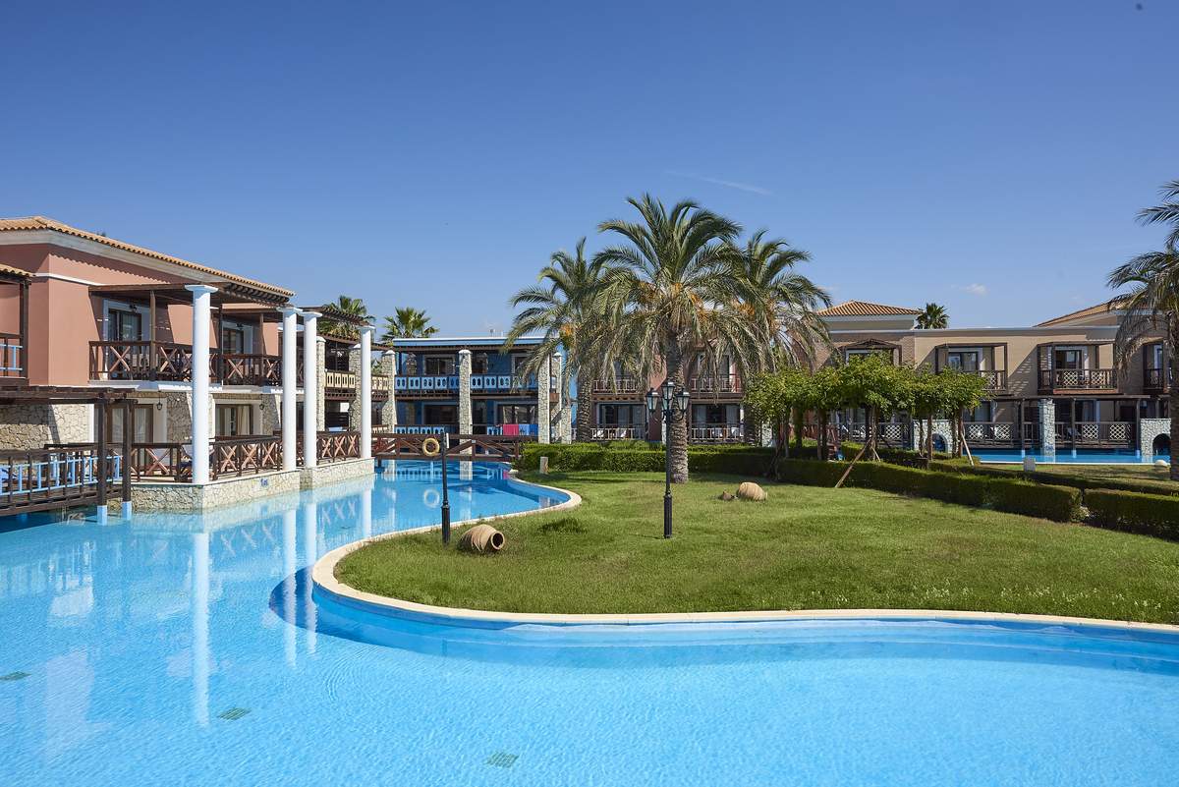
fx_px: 786
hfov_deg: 73.7
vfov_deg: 53.2
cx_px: 590
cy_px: 394
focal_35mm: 24
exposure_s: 1/400
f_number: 11
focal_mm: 24
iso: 100
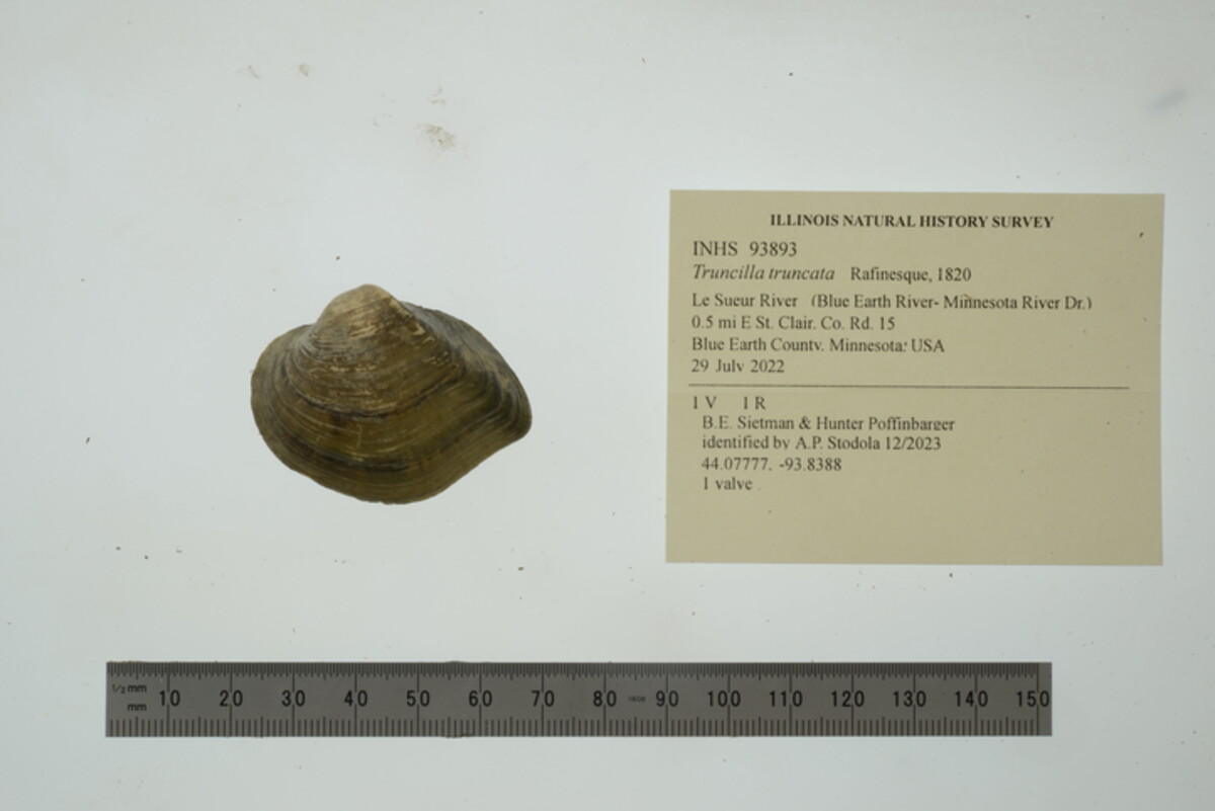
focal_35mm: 60
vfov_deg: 22.6
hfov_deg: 33.4
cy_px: 406
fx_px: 2026
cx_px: 608
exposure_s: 1/10
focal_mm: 60
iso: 100
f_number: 32
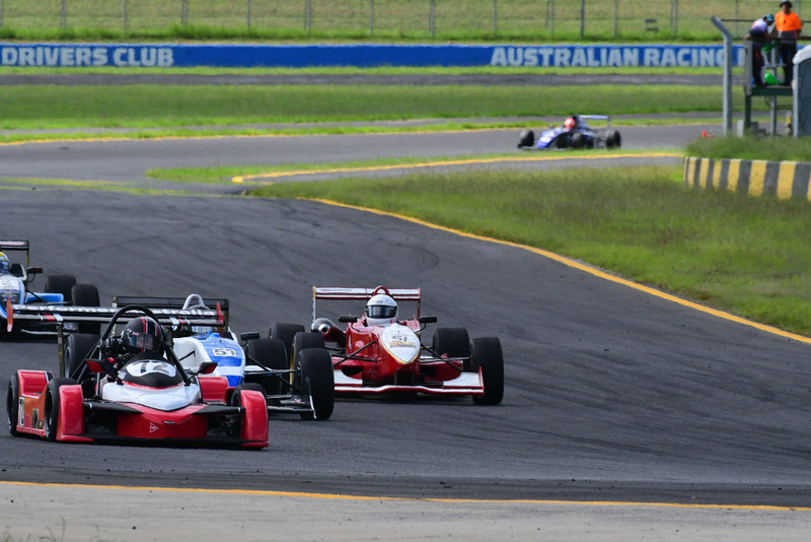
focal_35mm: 750
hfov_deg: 2.7
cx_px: 406
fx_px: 16901
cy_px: 271
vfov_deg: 1.8
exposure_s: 1/640
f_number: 13
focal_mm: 500
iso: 800
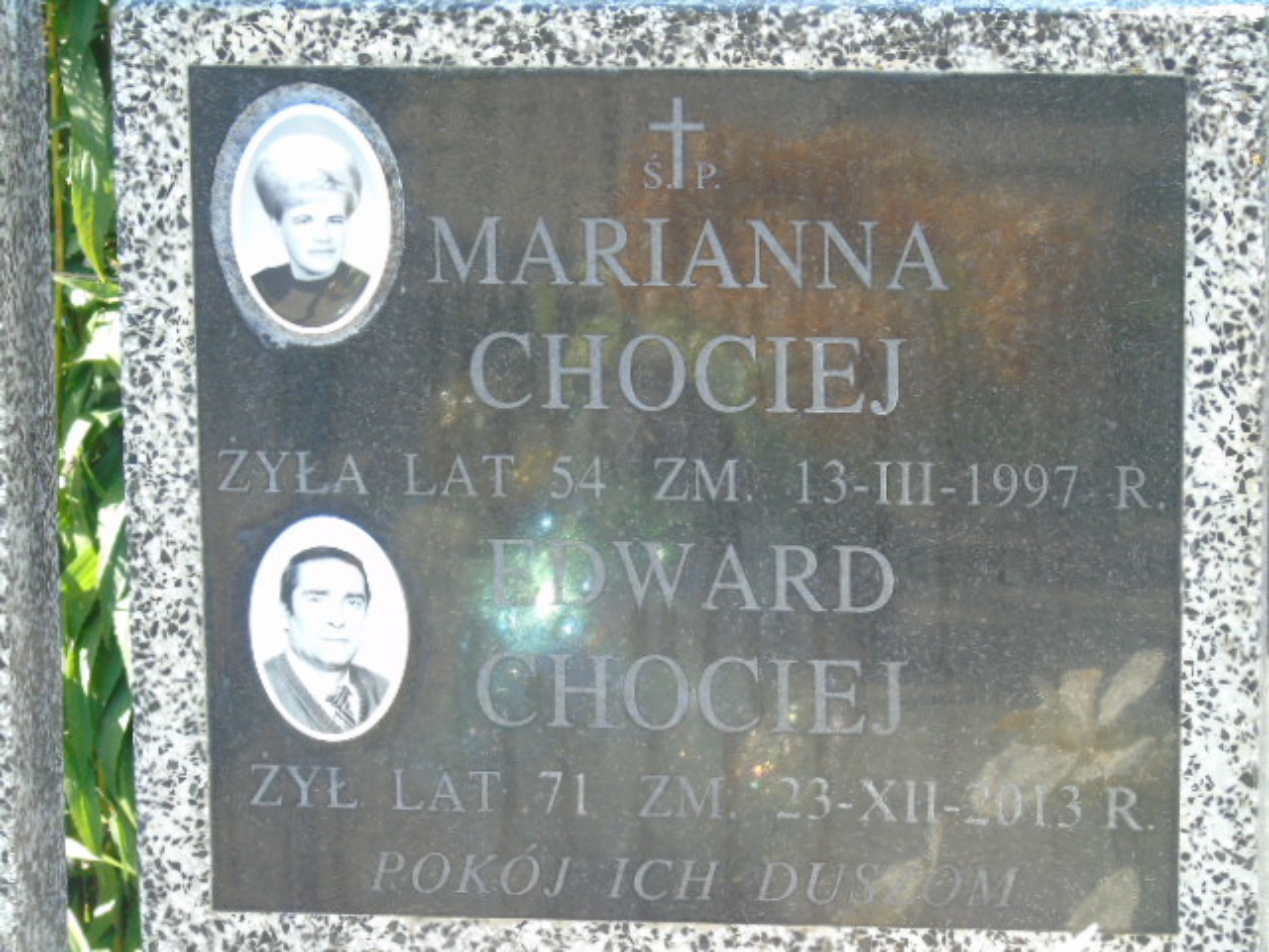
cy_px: 476
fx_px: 5939
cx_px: 634
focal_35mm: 162
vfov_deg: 9.2
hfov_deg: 12.2
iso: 250
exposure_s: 1/125
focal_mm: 29
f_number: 4.9
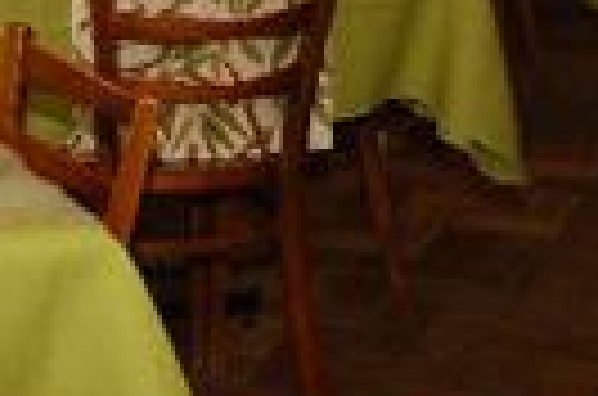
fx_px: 2519
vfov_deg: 8.8
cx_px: -292
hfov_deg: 12.8
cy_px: -191
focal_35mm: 152
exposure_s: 1/8
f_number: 4.2
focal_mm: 28
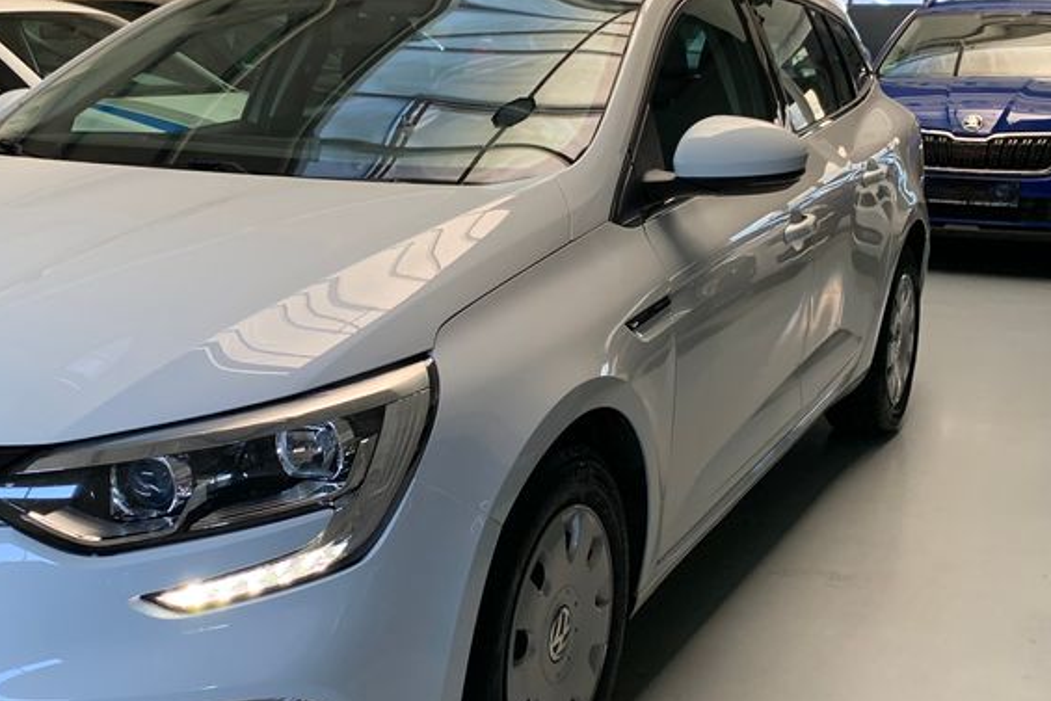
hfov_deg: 40.1
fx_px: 1431
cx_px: 396
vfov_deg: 27.5
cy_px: 351
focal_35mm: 49
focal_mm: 4.25
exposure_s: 1/87
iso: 100
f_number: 1.8
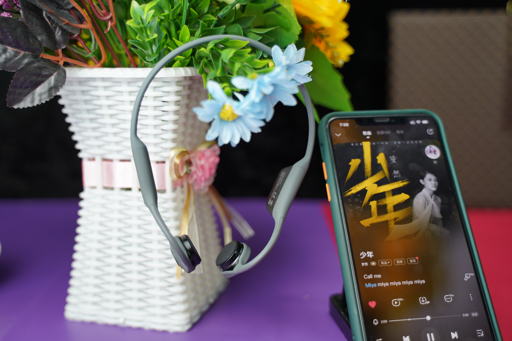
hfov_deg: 46.4
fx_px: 597
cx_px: 256
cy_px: 170
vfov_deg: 31.9
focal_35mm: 42
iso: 100
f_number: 2.8
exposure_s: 1/125
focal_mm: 42
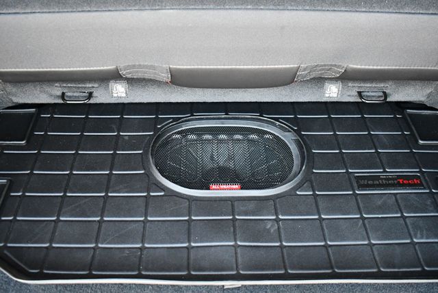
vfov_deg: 36.9
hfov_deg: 53.1
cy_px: 146
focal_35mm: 36
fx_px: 438
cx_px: 219
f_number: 3.5
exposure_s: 1/125
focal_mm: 18
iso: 2000
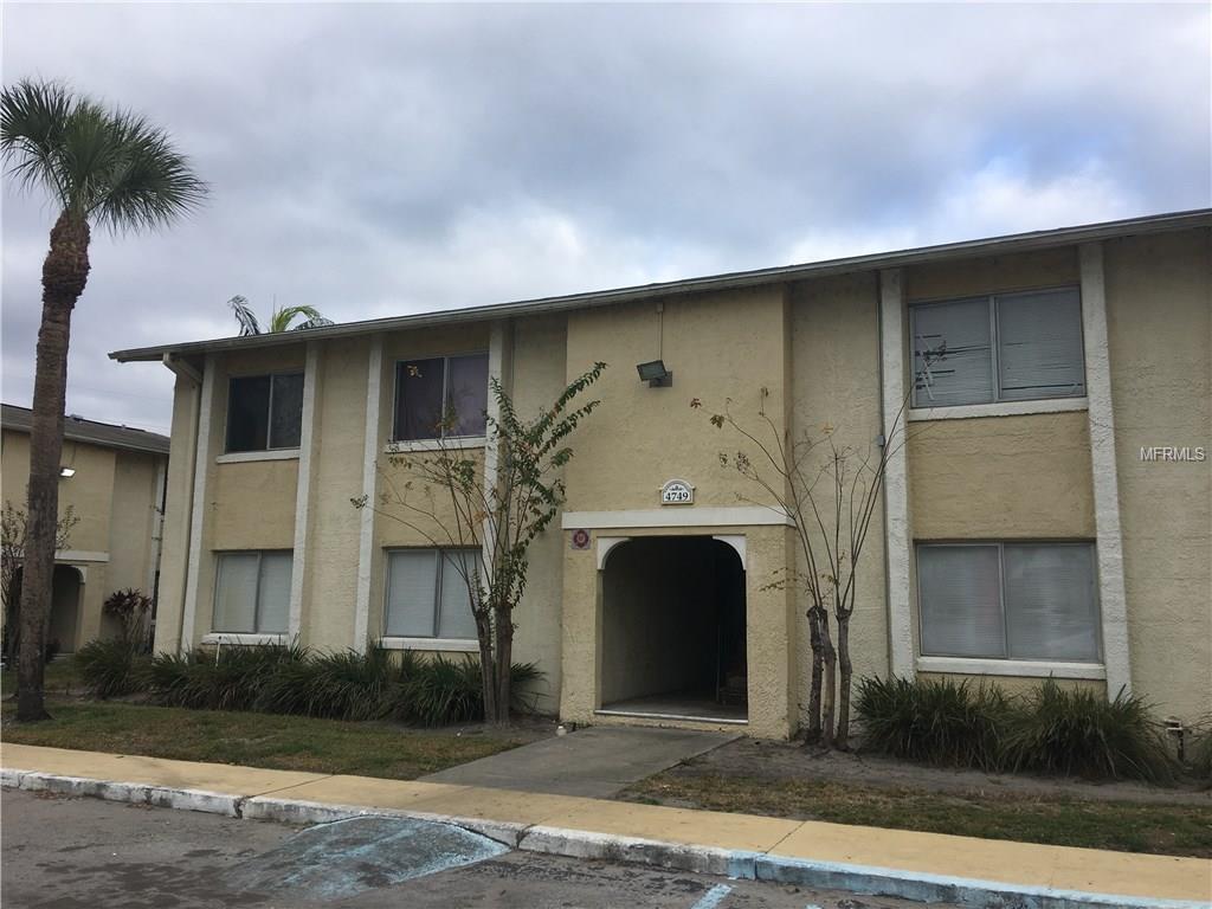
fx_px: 1015
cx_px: 606
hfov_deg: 61.7
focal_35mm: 29
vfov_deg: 48.2
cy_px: 454
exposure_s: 1/855
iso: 25
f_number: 2.2
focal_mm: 4.15
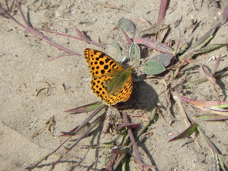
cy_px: 86
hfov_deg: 2.9
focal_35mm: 678
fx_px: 4466
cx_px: 114
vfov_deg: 2.2
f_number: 7.1
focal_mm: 120
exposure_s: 1/437
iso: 160
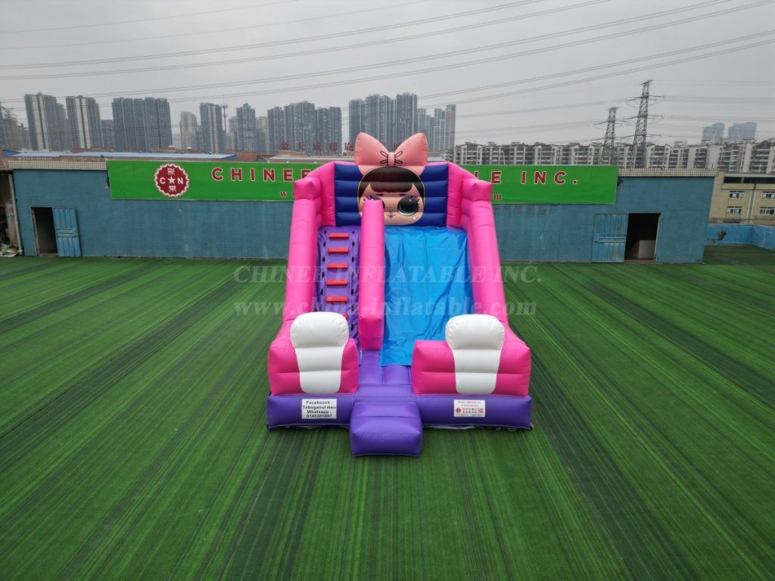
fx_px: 537
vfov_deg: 56.8
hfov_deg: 71.6
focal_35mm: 24
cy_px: 290
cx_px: 388
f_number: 1.7
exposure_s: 1/1250
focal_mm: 6.72
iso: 120
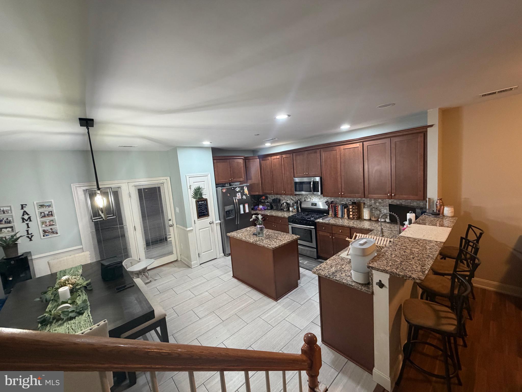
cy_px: 196
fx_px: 211
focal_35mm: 14
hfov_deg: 102.1
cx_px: 261
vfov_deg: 85.7
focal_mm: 2.22
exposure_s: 1/60
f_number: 2.2
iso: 320
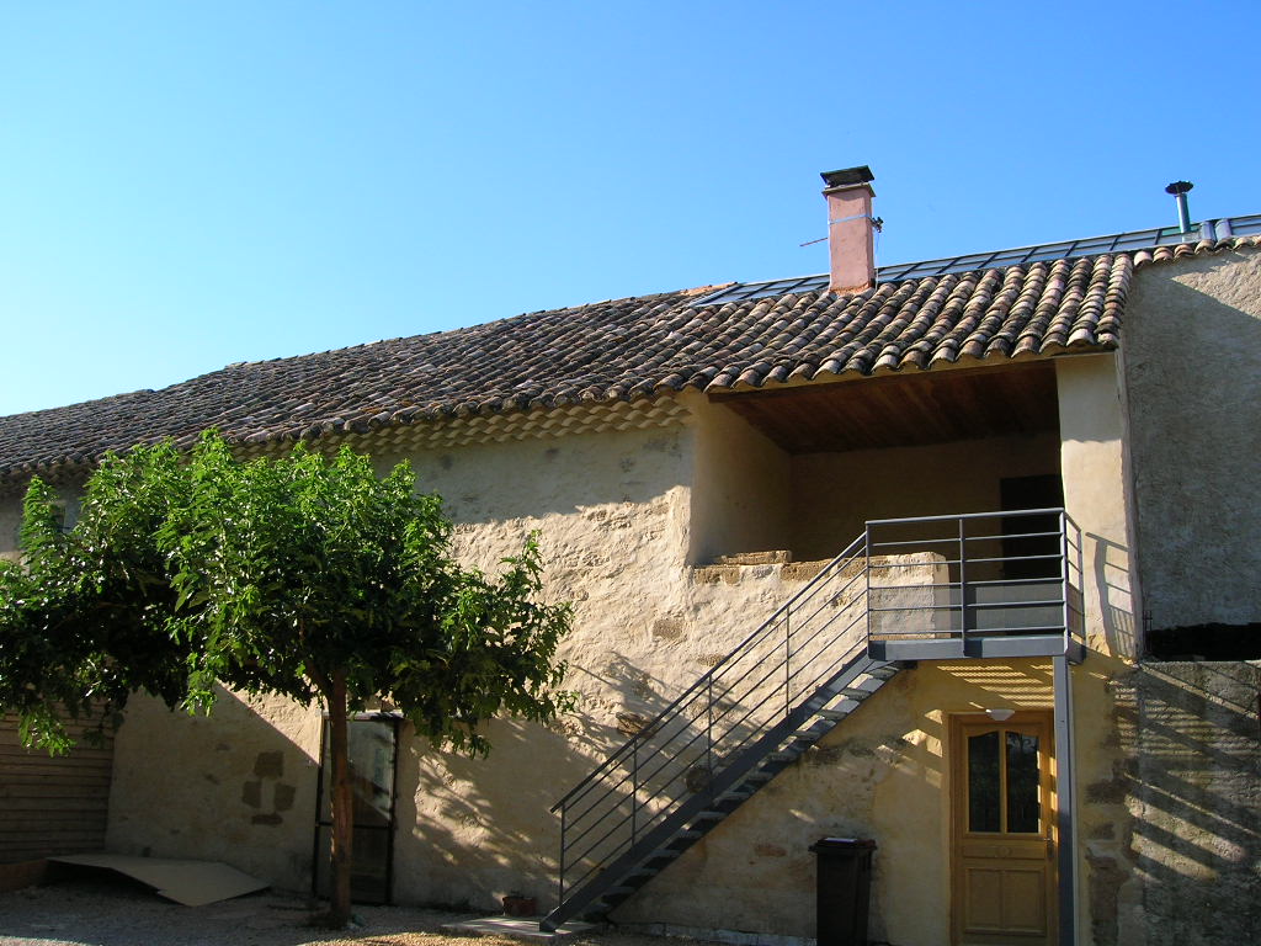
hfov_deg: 54.0
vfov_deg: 41.8
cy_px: 473
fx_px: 1239
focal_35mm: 34
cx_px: 630
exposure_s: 1/206
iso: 50
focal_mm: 5.7
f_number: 4.9
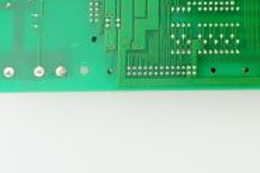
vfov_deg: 10.7
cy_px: -85
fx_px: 888
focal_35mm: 123
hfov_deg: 16.1
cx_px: 304
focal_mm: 38
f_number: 11
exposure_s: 1/125
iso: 1600
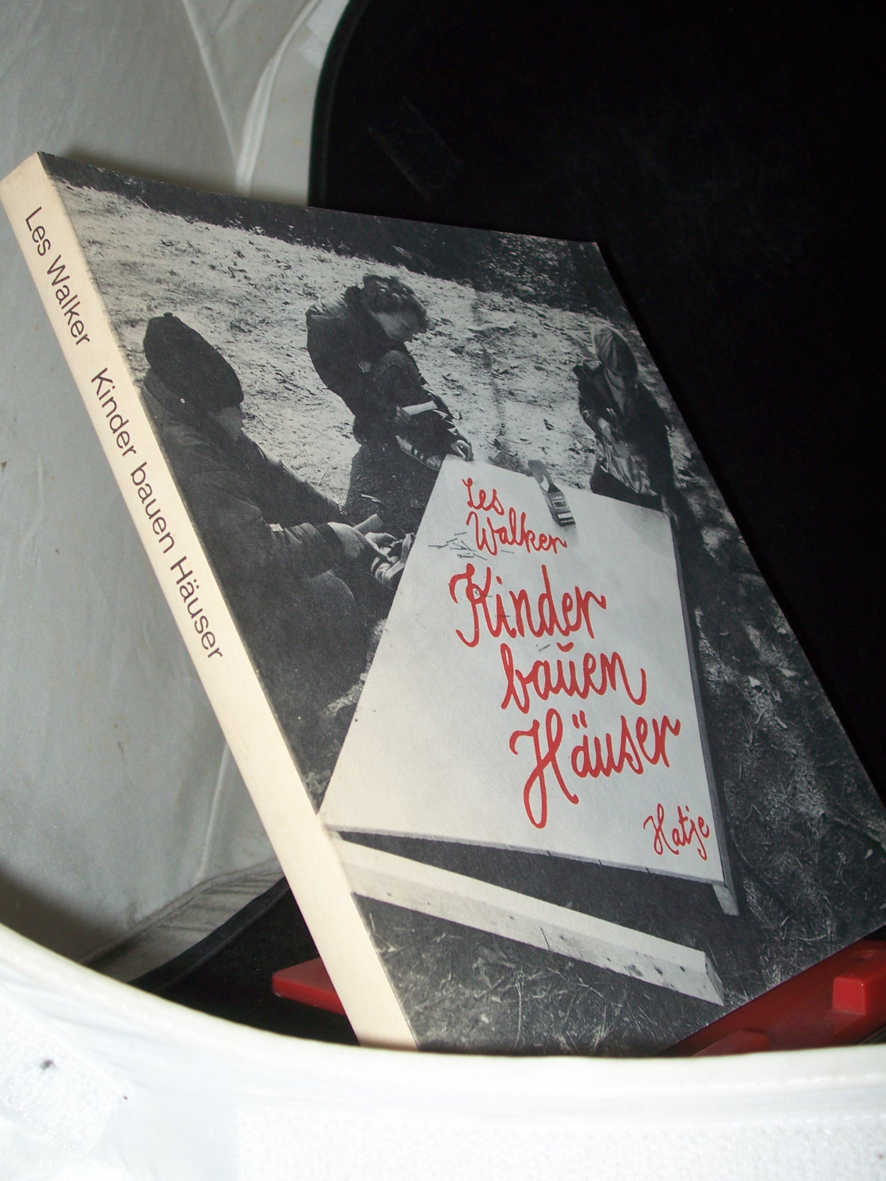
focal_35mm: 45
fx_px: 1535
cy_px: 600
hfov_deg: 32.2
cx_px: 425
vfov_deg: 42.1
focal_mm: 7
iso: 80
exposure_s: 1/60
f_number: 2.8
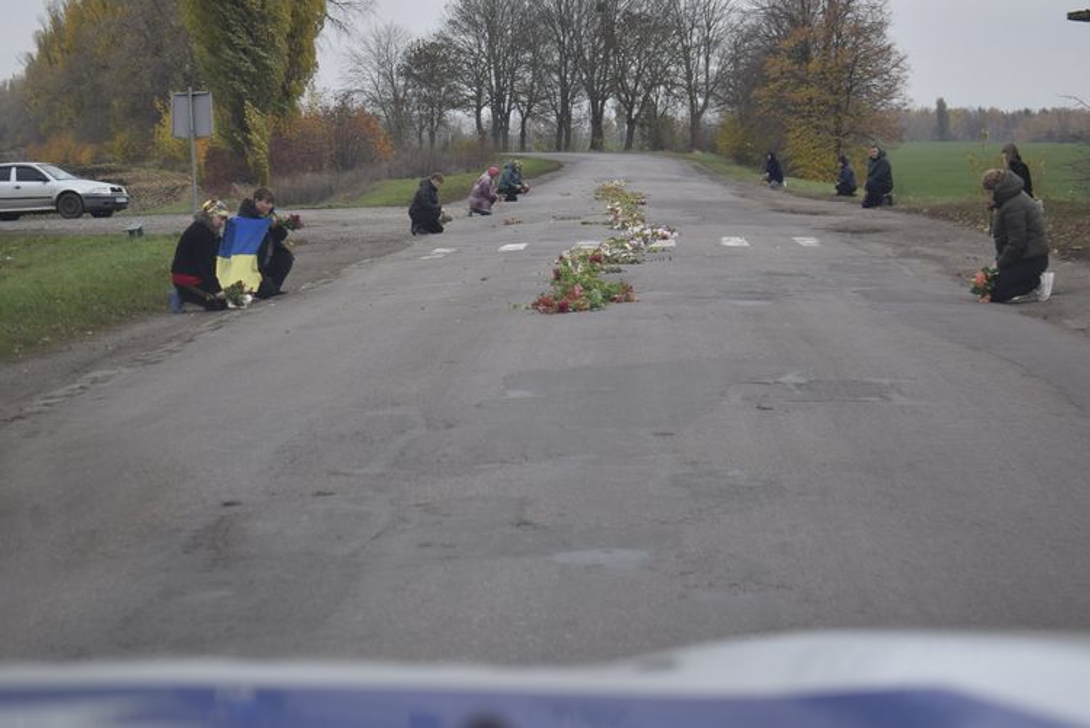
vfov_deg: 16.6
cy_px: 364
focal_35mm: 82
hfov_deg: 24.6
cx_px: 545
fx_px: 2499
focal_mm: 55
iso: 400
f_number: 5.6
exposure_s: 1/200
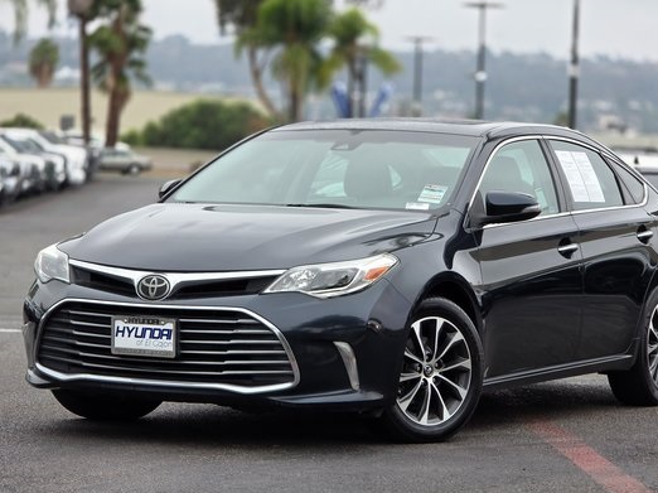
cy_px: 282
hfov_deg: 14.0
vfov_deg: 10.5
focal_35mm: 141
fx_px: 2679
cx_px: 363
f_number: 3.4
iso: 100
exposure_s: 1/120
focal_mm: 18.6
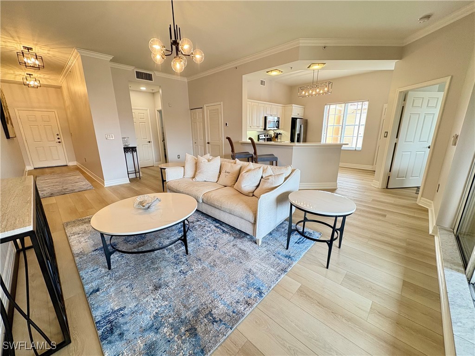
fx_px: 192
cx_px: 238
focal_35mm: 14
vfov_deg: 85.7
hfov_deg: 102.1
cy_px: 178
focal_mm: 2.22
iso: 125
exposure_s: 1/60
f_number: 2.2
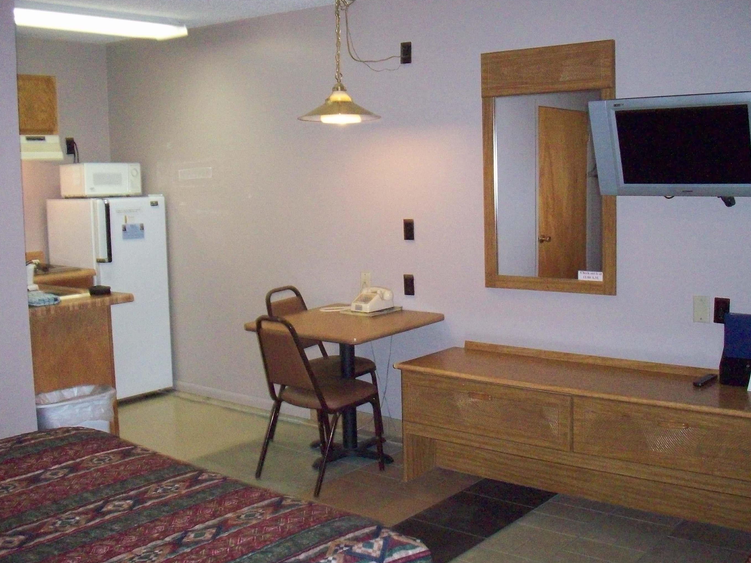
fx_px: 911
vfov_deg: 34.3
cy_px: 267
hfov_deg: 44.8
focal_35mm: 42
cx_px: 399
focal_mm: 6.2
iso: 400
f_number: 2.8
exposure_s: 1/128
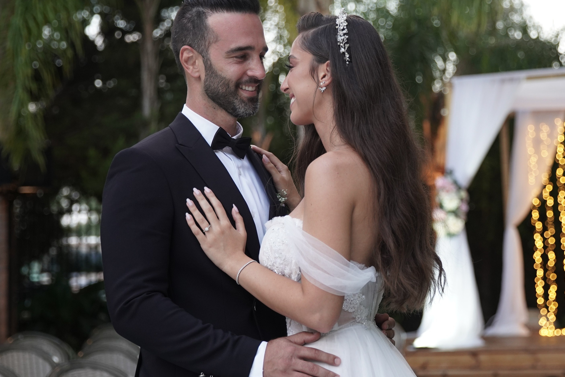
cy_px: 182
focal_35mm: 80
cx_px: 376
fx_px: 1256
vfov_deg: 17.1
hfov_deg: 25.2
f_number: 2.8
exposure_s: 1/250
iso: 1000
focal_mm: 55
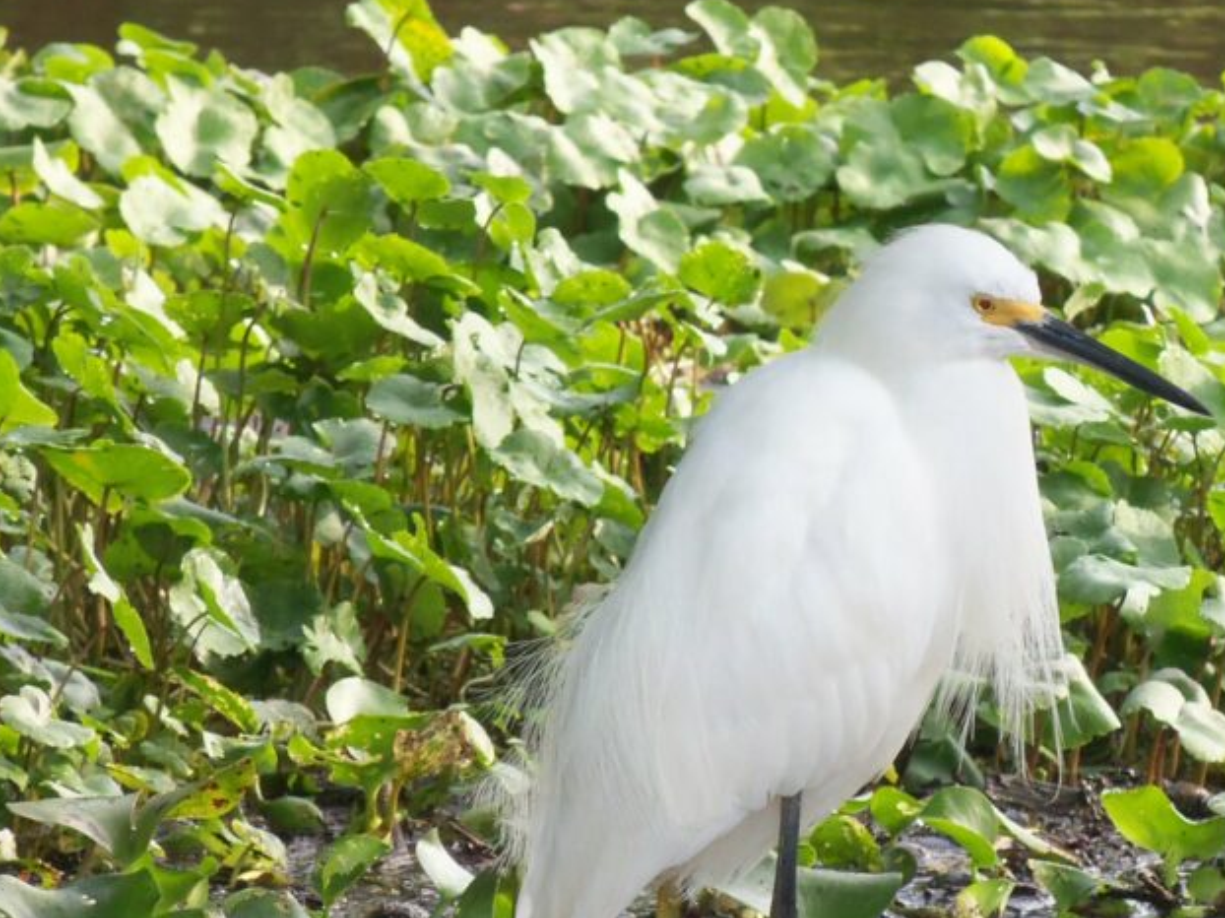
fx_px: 13053
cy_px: 731
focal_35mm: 369
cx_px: 807
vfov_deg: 4.0
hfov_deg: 5.4
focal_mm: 40.6
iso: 200
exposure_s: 1/100
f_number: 5.7
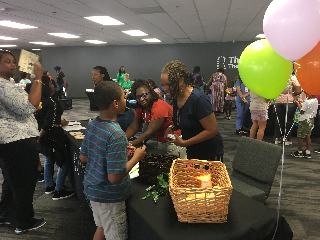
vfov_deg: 48.2
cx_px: 160
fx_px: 268
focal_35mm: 29
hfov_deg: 61.7
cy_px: 120
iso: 100
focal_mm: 4.15
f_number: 2.2
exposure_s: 1/30
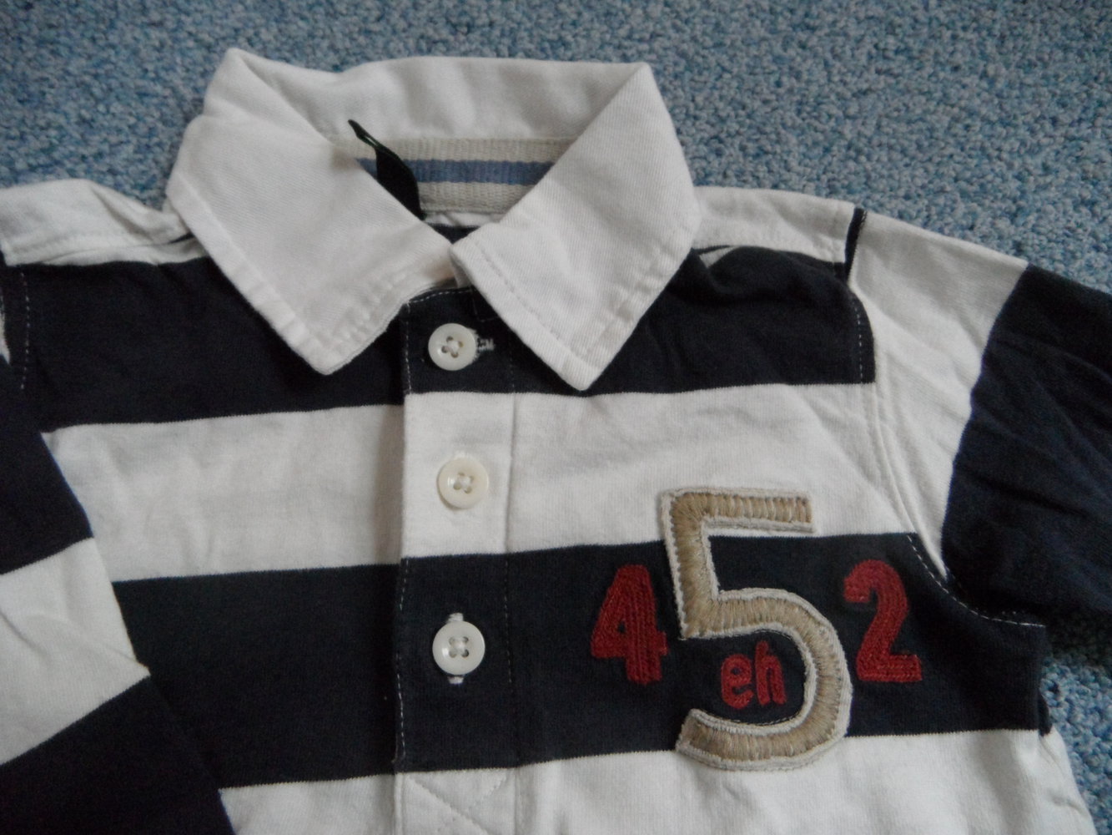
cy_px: 418
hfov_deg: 71.6
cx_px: 556
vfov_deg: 56.8
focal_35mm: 24
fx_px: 771
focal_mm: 4.1
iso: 400
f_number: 2.9
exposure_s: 1/30
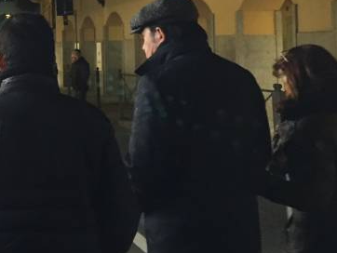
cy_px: 4
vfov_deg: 17.6
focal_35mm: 82
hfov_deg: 21.0
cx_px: -137
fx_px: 799
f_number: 2.2
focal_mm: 4.15
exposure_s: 1/33
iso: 250
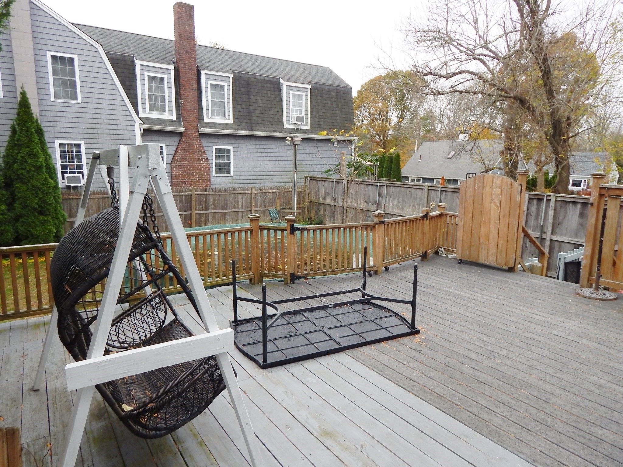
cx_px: 312
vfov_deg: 58.9
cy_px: 234
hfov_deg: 73.9
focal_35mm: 23
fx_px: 414
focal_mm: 4
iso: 125
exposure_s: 1/250
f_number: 3
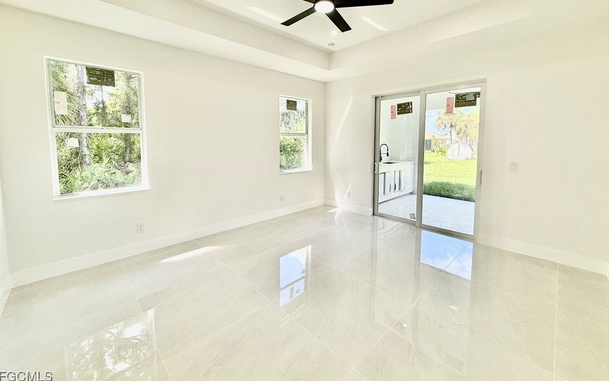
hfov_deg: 101.5
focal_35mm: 15
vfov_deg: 74.2
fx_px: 249
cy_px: 158
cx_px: 302
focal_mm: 2.22
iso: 64
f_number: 2.2
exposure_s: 1/230
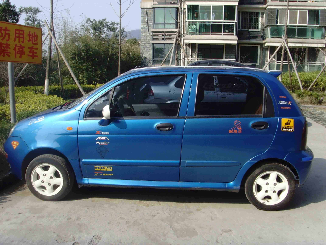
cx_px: 163
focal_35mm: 39
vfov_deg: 36.8
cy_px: 122
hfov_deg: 47.9
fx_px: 367
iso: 80
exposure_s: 1/180
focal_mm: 6.6
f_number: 6.3
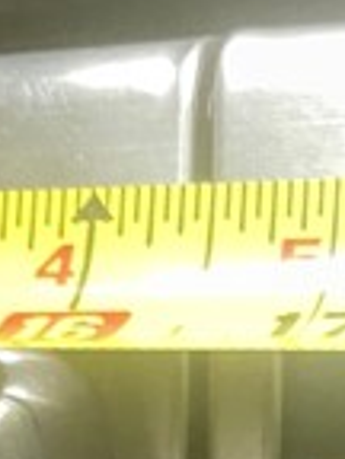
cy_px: 1060
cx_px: 684
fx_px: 1953
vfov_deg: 11.4
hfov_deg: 9.5
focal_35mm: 147
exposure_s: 1/60
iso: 250
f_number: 1.6
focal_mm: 5.1
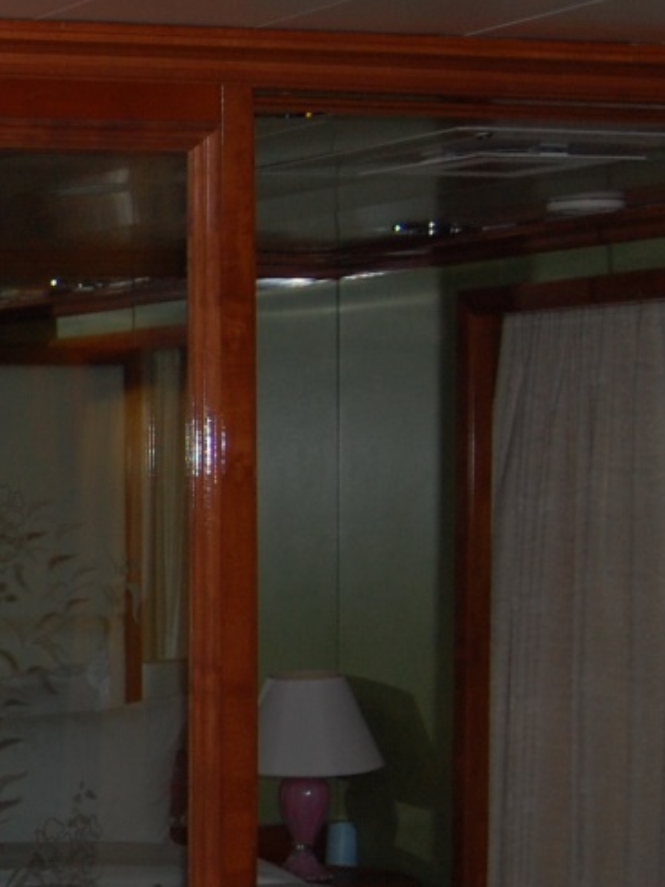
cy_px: 603
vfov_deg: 18.1
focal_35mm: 109
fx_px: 2781
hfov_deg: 12.0
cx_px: -690
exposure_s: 1/60
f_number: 3.8
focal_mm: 23
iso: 400
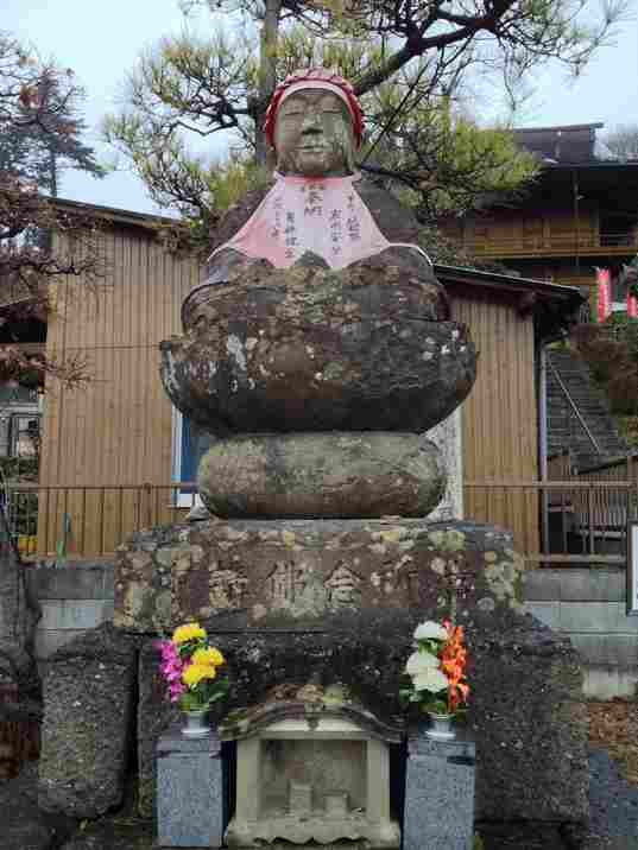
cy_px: 425
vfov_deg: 52.6
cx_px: 319
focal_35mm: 35
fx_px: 860
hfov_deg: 40.7
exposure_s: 1/138
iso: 50
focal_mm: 4.28
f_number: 2.4
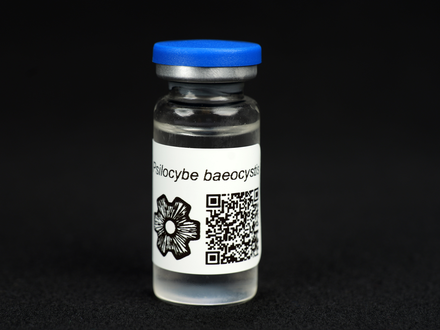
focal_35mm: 81
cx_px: 216
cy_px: 164
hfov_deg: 24.1
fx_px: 1030
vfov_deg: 18.2
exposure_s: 1/60
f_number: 8
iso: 100
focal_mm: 74
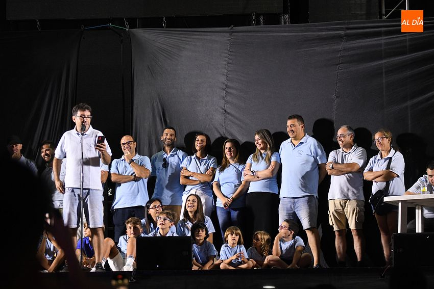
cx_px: 217
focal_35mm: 105
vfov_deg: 13.0
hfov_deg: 19.5
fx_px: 1266
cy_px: 144
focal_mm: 105
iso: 5000
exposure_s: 1/125
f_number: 3.5
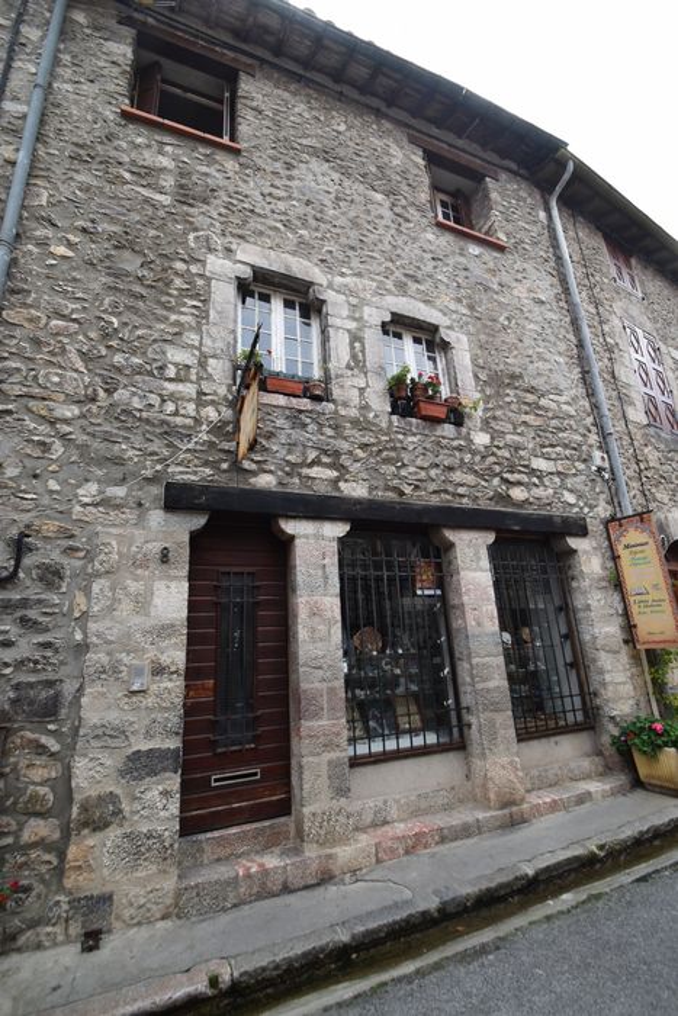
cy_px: 508
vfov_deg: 100.4
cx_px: 339
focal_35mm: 15
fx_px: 424
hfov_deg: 77.4
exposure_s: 1/250
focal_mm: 10
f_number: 8
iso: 360
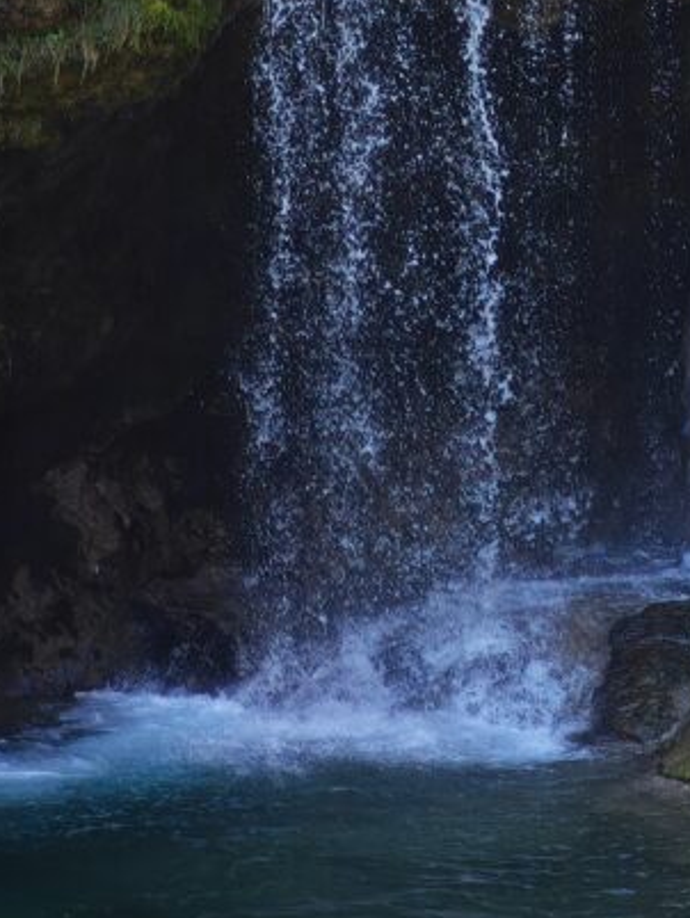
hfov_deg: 7.7
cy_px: -98
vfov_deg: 10.2
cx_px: 754
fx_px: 5071
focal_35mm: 191
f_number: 1.8
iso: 50
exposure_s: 1/462
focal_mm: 12.28
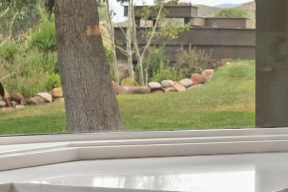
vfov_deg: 10.5
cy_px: 74
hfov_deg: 15.3
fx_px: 1048
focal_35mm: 131
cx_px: 292
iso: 640
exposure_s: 1/50
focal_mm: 26
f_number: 7.1
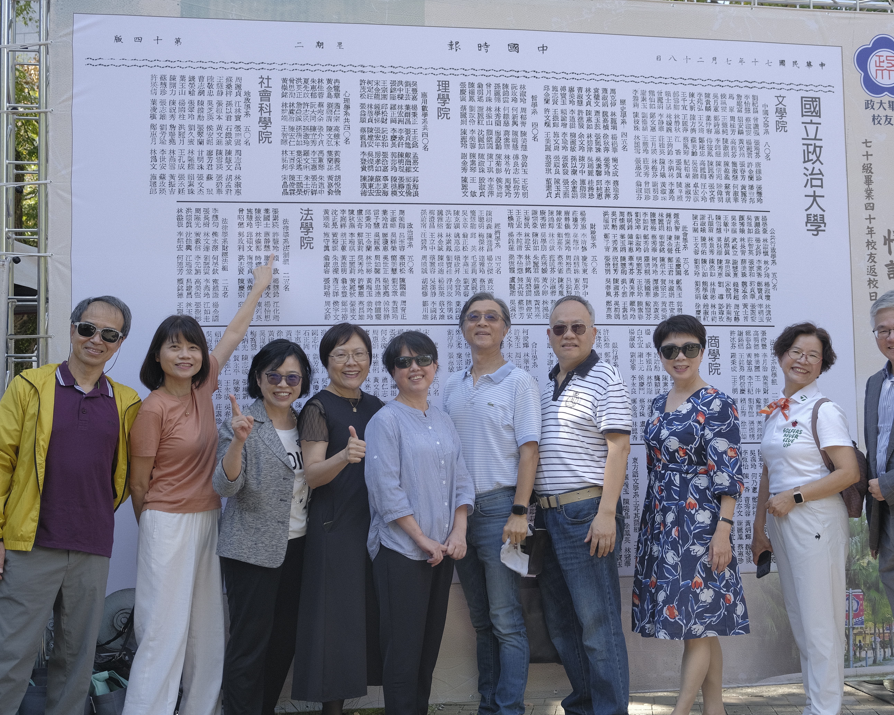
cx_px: 492
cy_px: 357
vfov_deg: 34.9
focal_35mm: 43
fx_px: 1138
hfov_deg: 42.8
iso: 200
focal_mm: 25.4
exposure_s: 1/250
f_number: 4
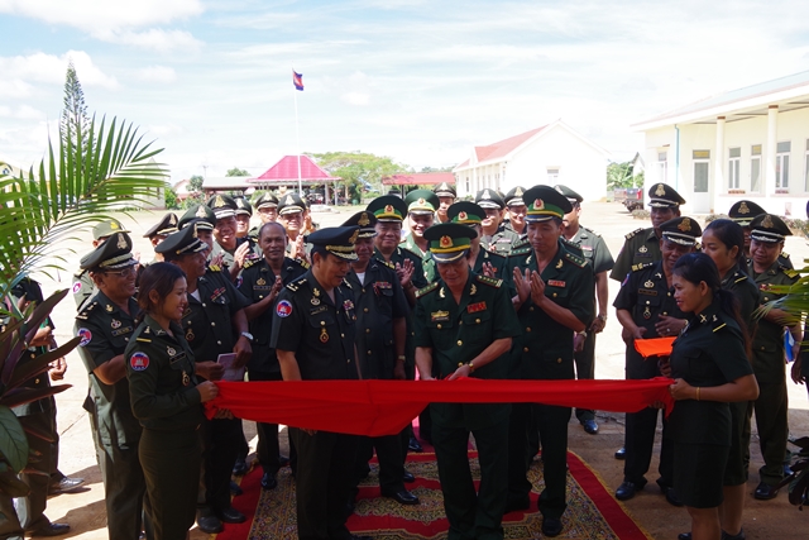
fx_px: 708
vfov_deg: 41.7
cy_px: 270
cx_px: 404
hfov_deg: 59.5
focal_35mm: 32
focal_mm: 21
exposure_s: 1/160
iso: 200
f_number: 7.1
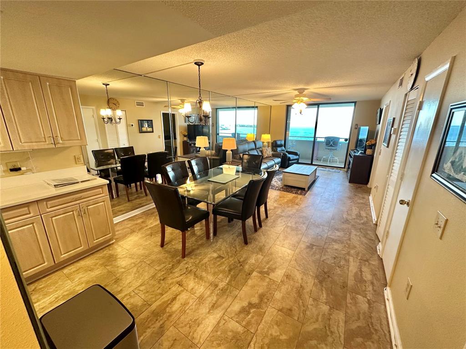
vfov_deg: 85.7
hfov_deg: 102.1
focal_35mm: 14
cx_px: 233
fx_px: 188
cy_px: 174
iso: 200
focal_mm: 2.22
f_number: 2.2
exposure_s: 1/60
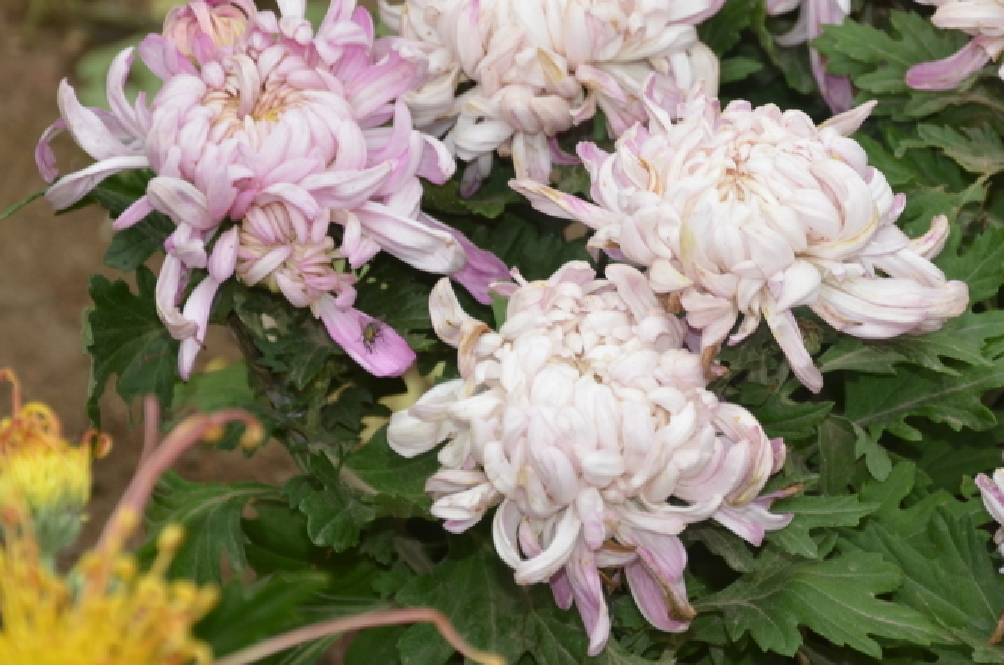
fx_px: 6758
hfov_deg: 8.5
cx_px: 736
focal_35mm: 243
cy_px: 227
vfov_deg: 5.6
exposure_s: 1/250
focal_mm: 105
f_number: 5.6
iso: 360
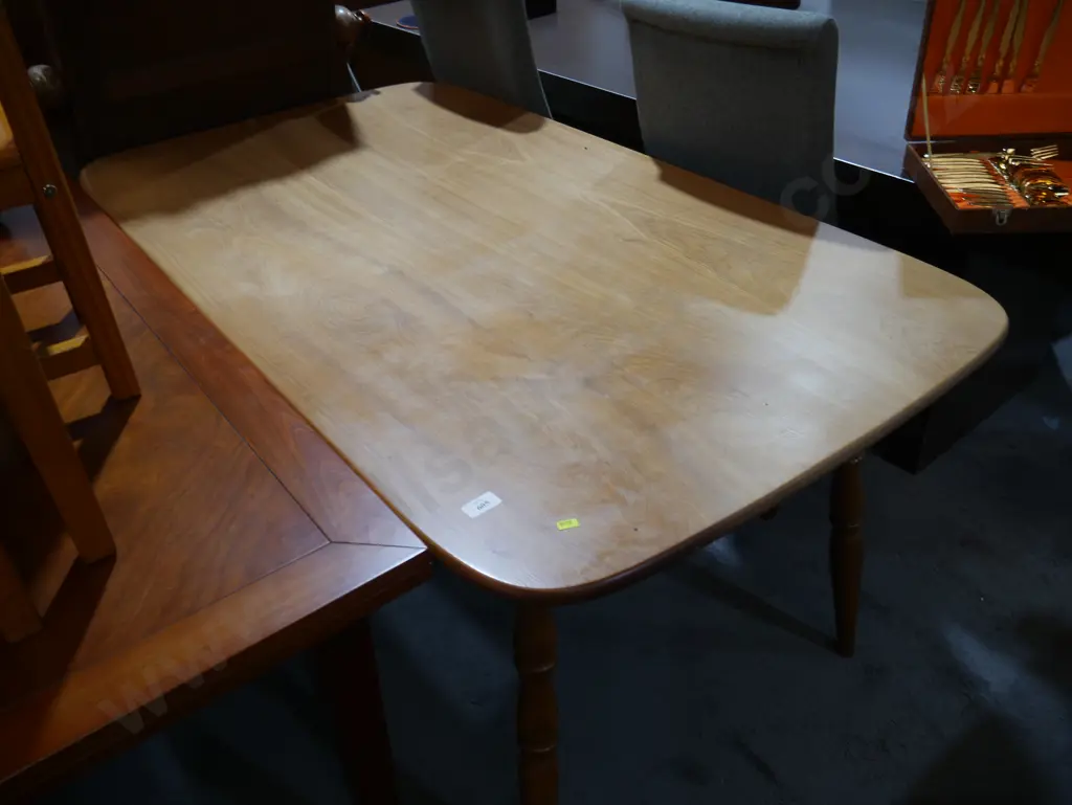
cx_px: 536
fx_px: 868
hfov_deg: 63.4
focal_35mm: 28
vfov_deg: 49.8
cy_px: 402
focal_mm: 14
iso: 250
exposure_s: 1/60
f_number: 3.5
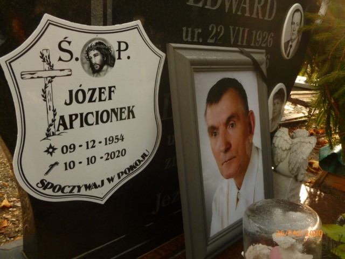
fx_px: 279
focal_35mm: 28
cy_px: 130
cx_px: 172
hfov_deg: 63.4
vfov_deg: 49.7
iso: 200
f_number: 3.3
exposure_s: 1/640
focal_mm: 5
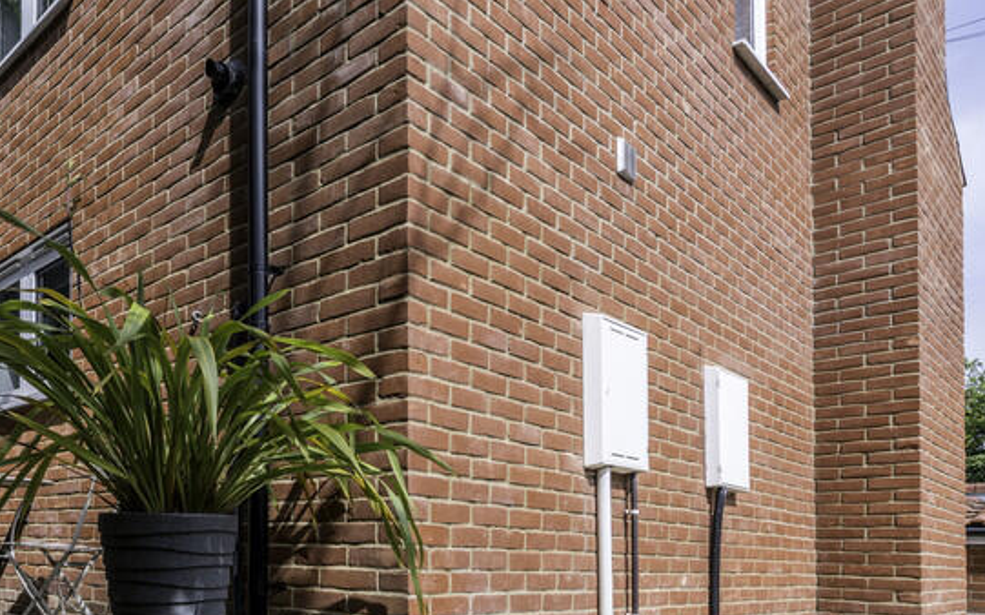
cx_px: 146
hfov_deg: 60.6
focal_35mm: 27
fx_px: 725
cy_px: 503
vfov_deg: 43.6
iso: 100
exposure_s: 1/500
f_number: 8
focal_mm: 14
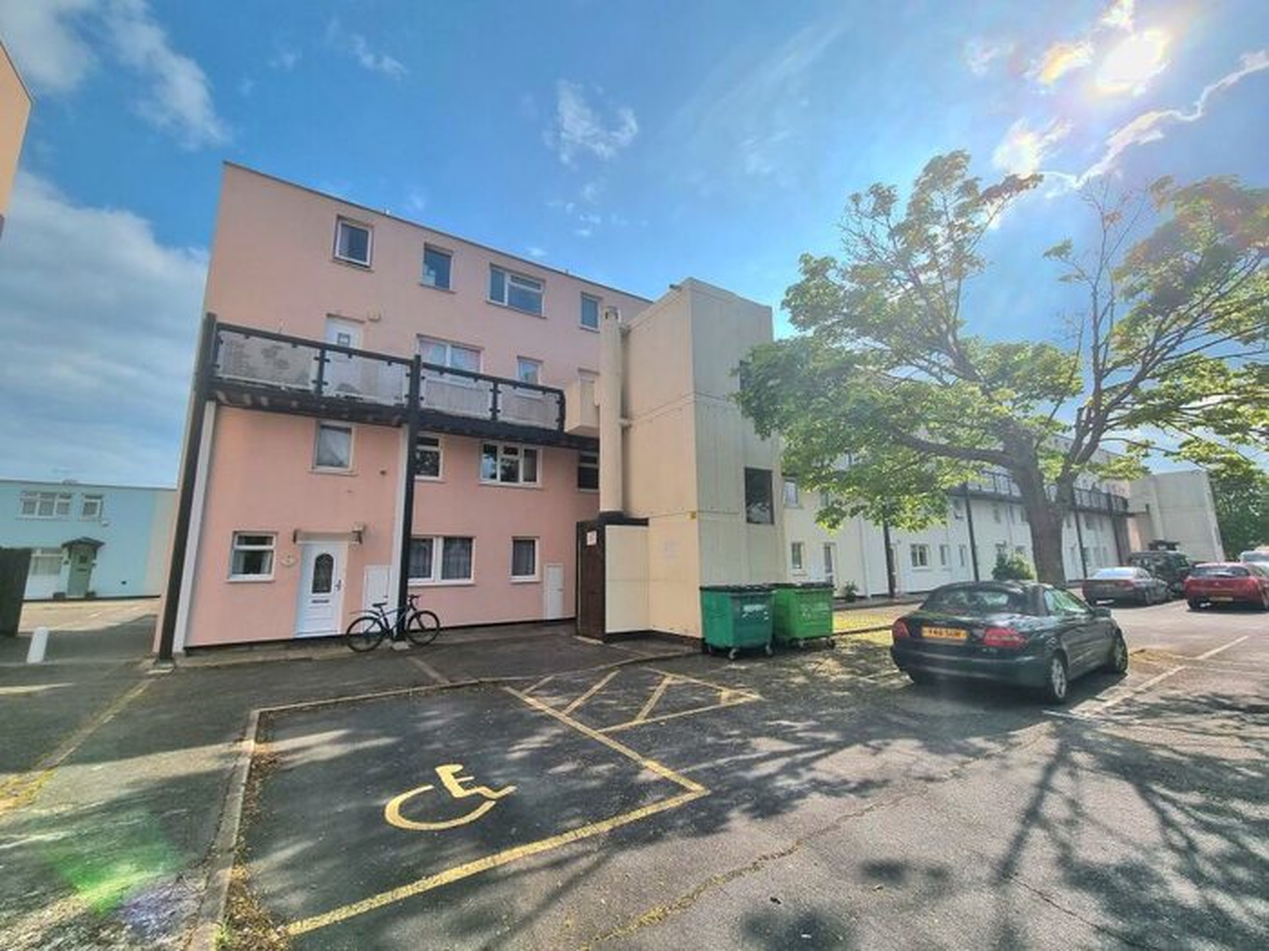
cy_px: 476
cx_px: 634
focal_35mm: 13
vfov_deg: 89.9
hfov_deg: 106.2
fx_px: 477
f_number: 2.2
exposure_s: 1/3333
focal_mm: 2.2
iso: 50
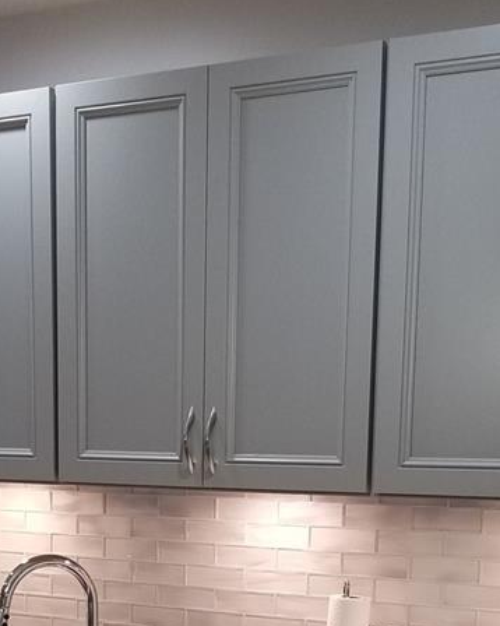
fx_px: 1259
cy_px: 653
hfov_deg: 22.4
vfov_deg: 26.2
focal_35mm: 68
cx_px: 194
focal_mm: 4.25
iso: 125
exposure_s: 1/60
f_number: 1.7
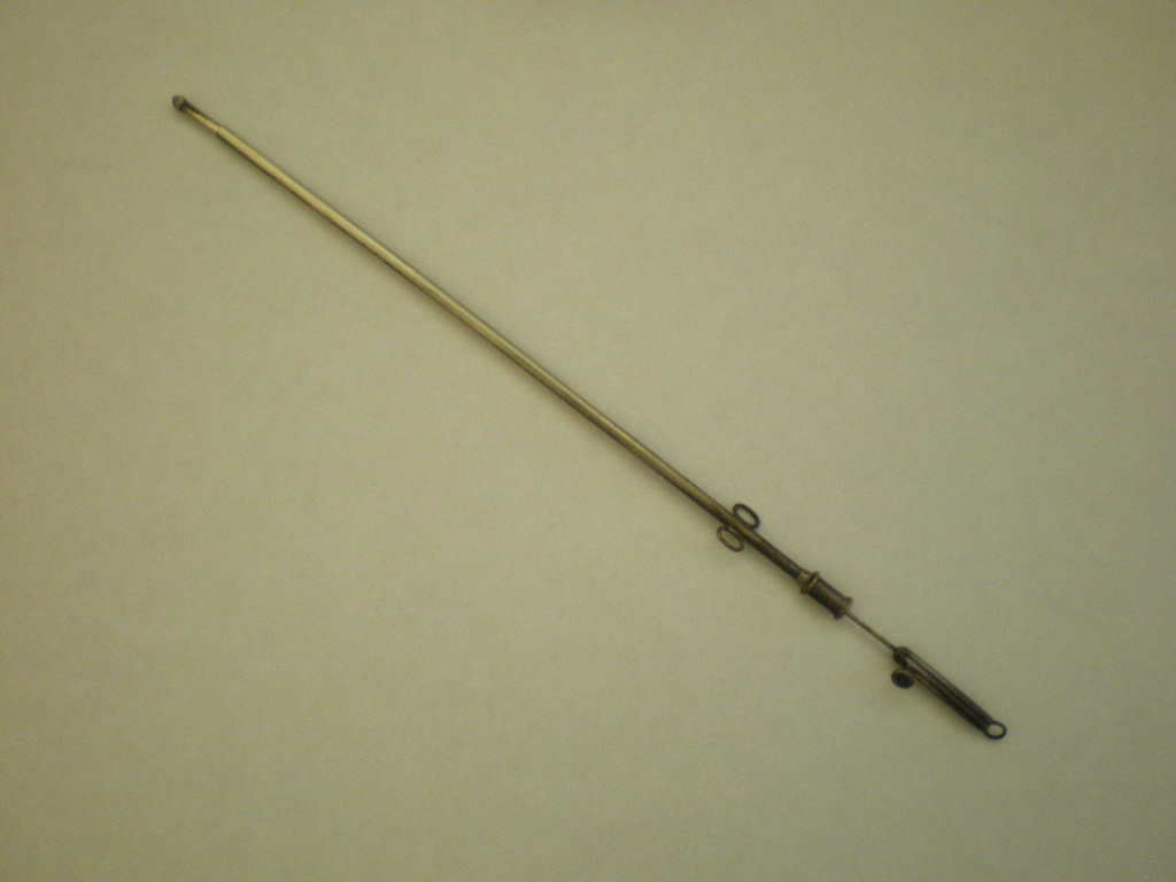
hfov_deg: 49.0
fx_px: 1291
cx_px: 588
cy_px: 441
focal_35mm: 38
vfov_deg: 37.7
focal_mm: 6.3
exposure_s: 1/30
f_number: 3.1
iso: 400
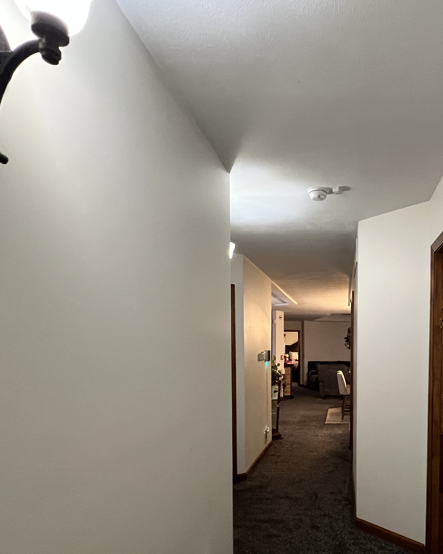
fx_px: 393
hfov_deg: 55.7
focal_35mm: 24
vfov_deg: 68.1
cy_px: 375
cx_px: 335
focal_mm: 1.57
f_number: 1.8
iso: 400
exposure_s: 1/60
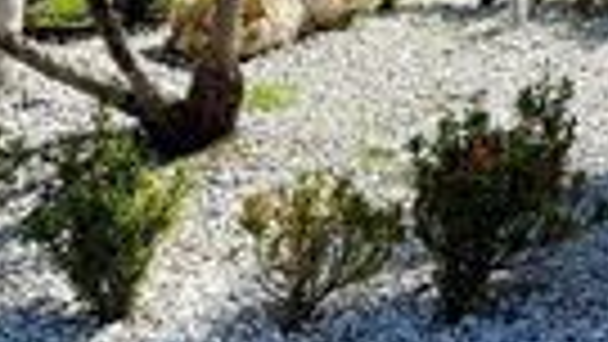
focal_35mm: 97
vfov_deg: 11.2
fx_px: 1564
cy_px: -353
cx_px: 590
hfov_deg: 21.3
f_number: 1.78
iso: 80
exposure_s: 1/3584
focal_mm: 6.76
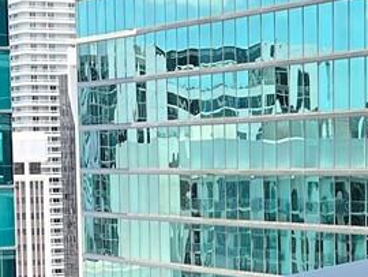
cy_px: 289
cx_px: 225
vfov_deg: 9.6
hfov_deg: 12.8
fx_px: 1639
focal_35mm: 154
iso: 50
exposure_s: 1/982
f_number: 1.5
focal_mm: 5.7
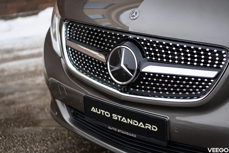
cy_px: 75
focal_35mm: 87
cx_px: 113
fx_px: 553
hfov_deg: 23.4
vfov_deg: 15.7
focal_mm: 85
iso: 800
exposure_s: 1/640
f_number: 2.5
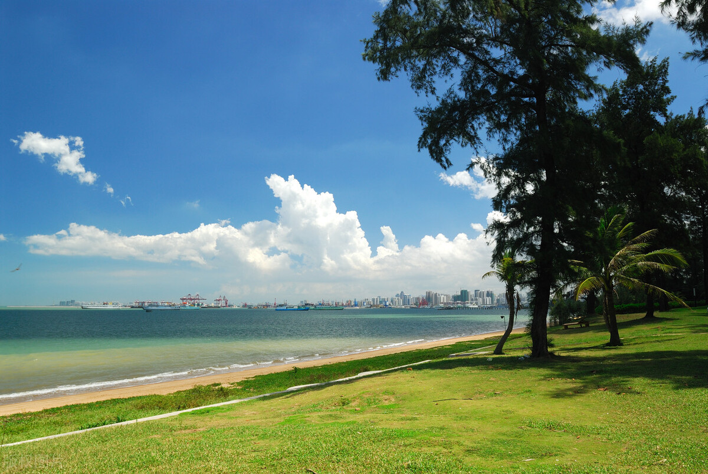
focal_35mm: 26
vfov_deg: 50.5
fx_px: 502
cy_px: 237
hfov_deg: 70.4
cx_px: 354
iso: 100
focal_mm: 17
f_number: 8
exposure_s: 1/100
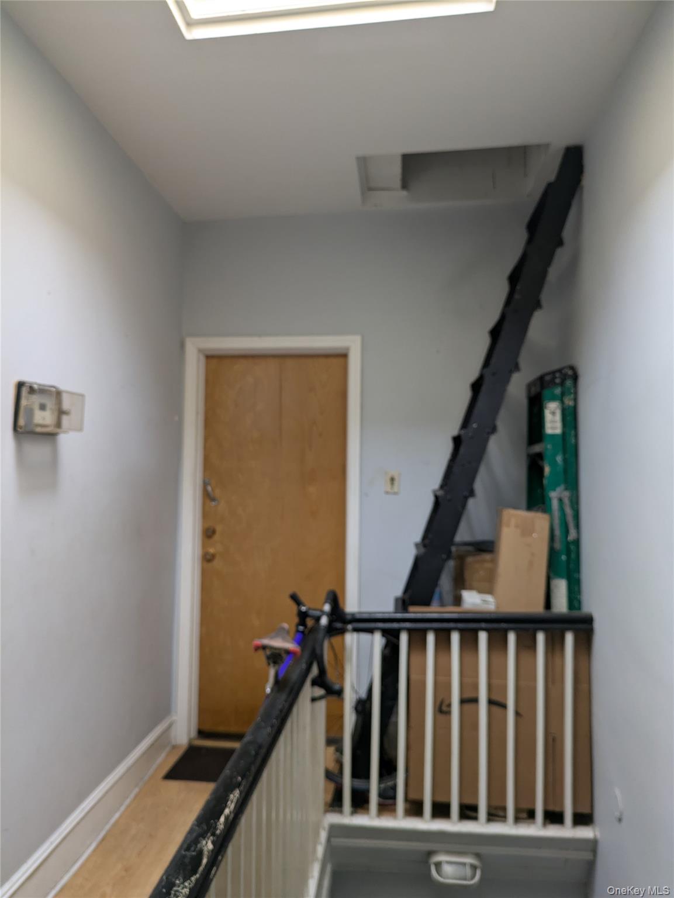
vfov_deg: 69.4
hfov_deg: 54.9
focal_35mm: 25
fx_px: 649
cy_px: 449
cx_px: 337
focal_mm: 5.43
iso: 185
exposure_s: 1/120
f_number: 1.89
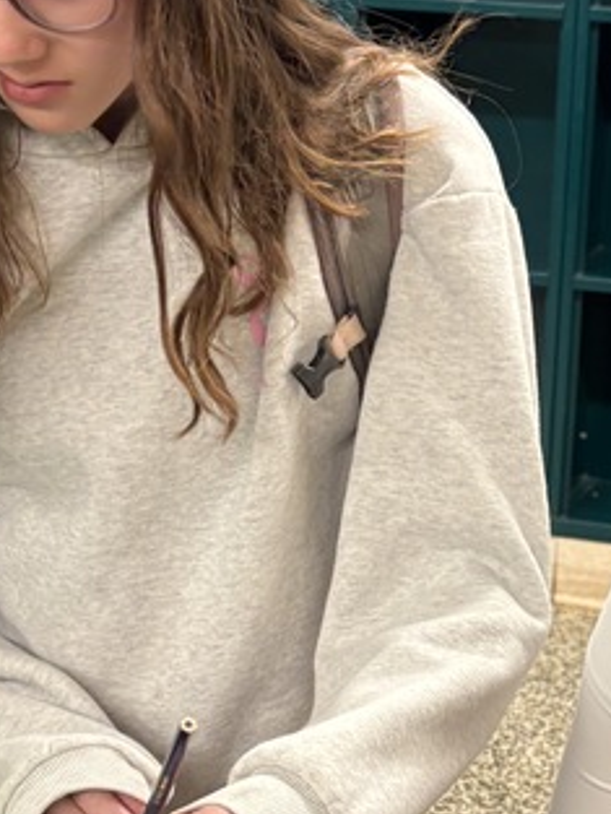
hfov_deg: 17.3
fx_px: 1999
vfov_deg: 22.6
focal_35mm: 85
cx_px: 421
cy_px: 689
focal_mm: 5.96
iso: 200
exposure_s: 1/60
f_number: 1.6
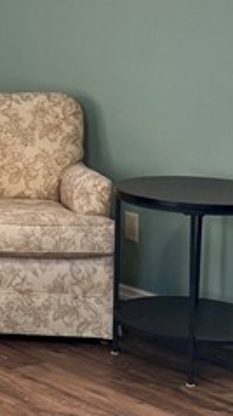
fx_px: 1233
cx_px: -190
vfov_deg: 18.9
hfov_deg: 10.2
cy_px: 75
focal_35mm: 112
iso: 160
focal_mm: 6.76
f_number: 1.78
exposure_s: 1/120
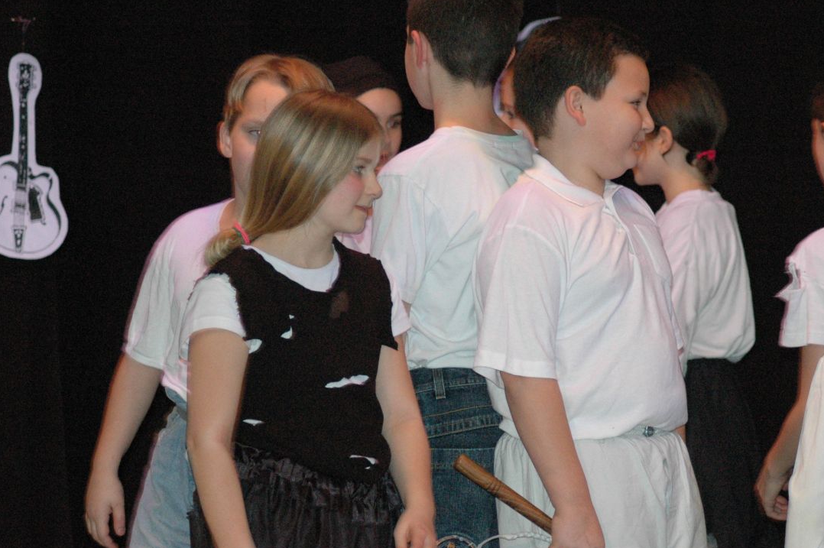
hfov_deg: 9.4
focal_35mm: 220
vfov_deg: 6.2
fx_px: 5025
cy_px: 268
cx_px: 498
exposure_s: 1/60
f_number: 5
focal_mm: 105
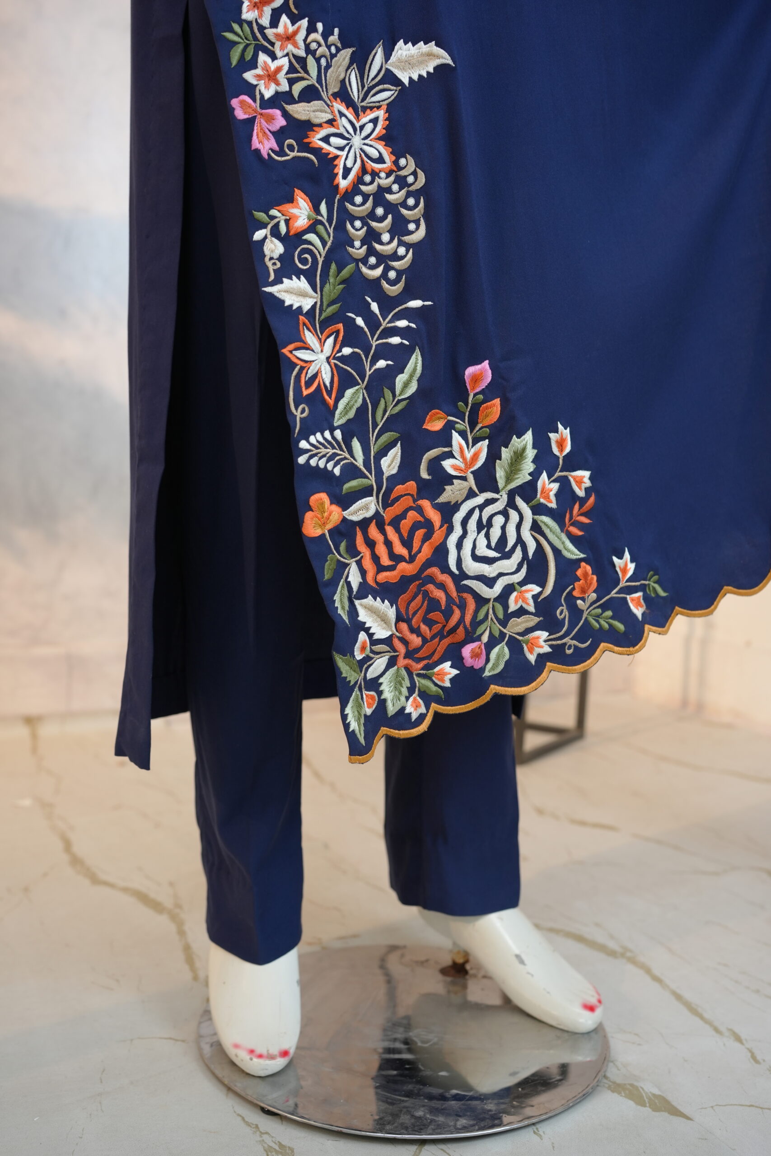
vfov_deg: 54.4
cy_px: 578
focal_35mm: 35
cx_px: 386
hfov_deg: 37.9
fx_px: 1124
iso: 640
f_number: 4
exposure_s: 1/160
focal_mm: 35
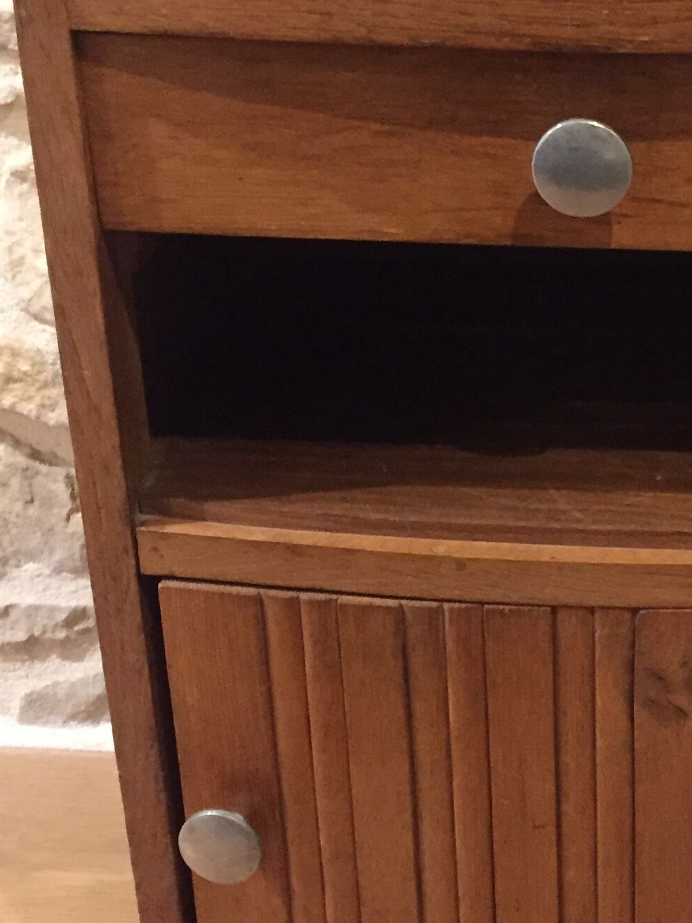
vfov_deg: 27.0
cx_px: 610
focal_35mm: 72
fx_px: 1919
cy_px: 420
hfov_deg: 20.1
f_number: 2.2
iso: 500
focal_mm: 4.15
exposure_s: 1/17
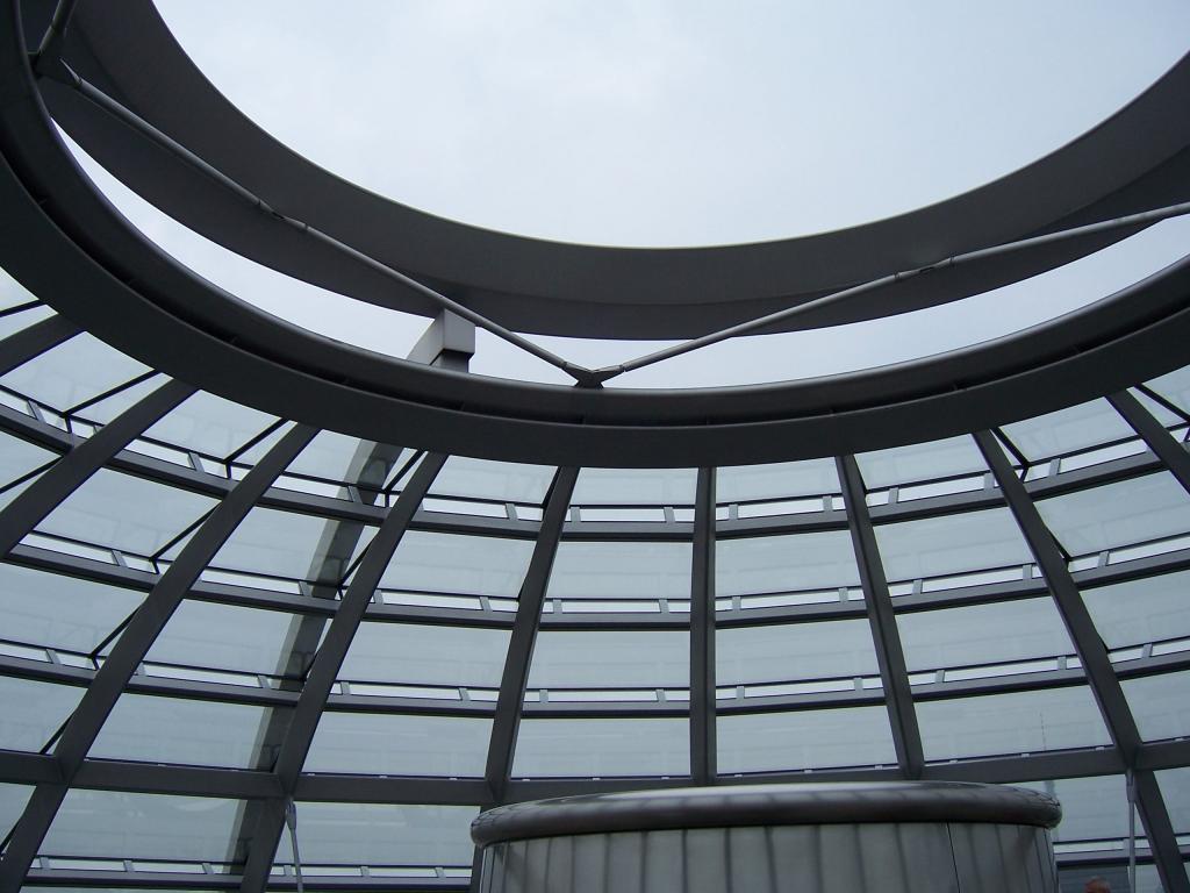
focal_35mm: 36
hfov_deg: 51.4
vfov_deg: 39.7
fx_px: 1238
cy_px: 446
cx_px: 595
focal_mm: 6
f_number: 3
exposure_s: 1/500
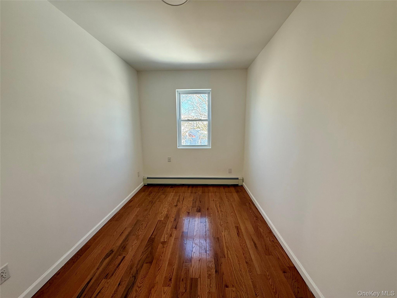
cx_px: 198
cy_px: 149
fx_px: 161
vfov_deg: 85.7
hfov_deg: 102.1
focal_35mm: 14
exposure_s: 1/99
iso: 80
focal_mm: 2.22
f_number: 2.2
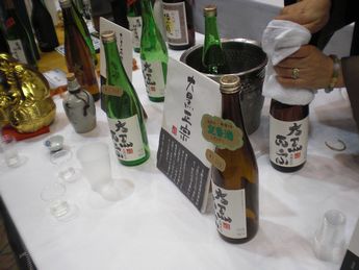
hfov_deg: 49.0
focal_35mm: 38
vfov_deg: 37.7
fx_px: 394
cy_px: 135
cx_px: 180
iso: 200
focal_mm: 6.3
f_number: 3.1
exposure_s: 1/100
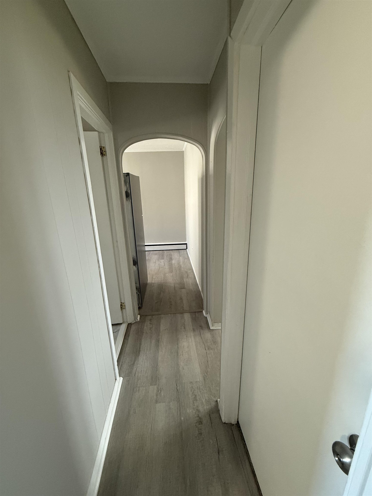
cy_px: 248
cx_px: 186
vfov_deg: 102.1
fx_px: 201
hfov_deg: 85.7
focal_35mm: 14
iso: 400
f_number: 2.2
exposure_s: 1/60
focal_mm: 2.22
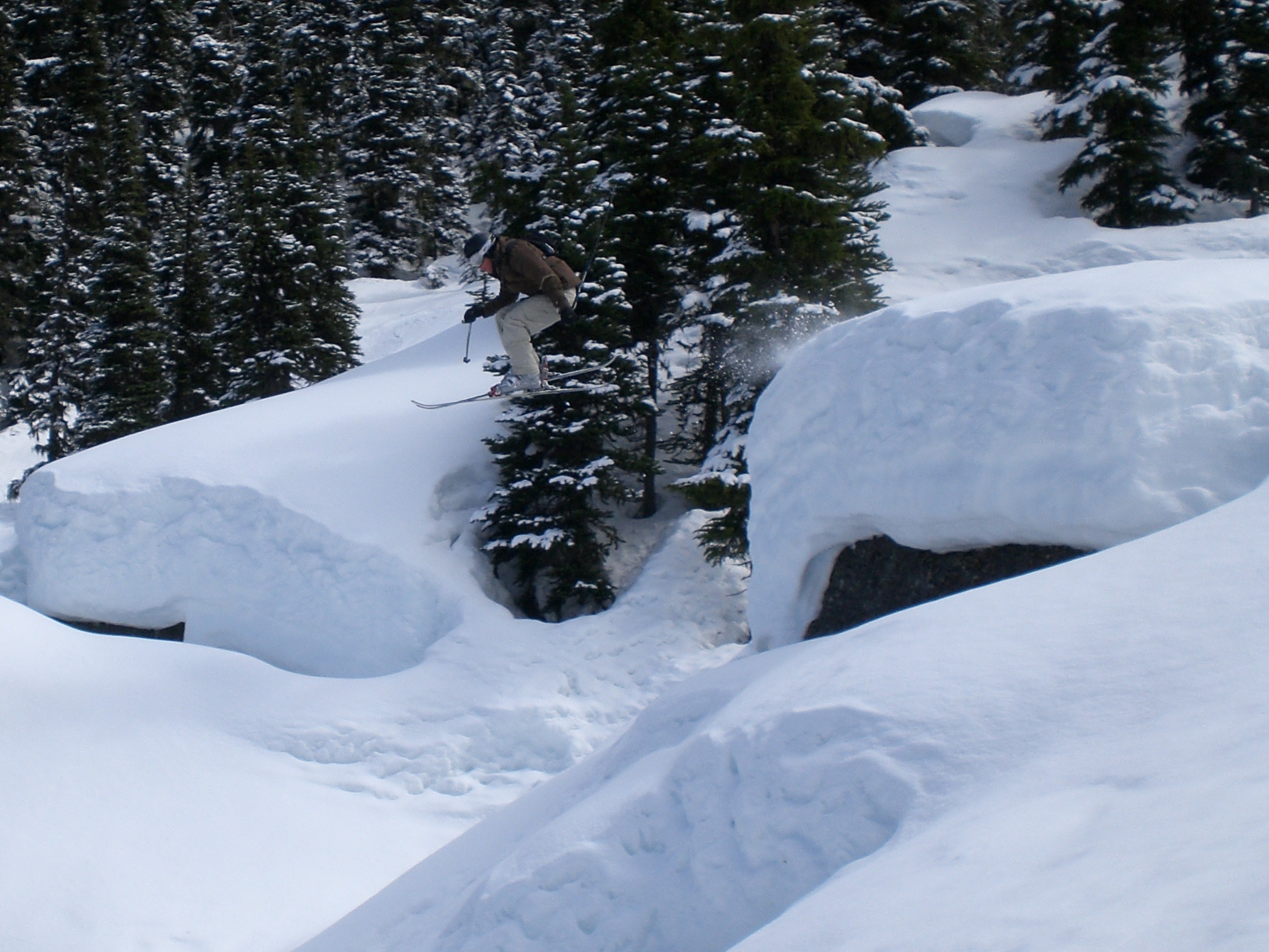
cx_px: 378
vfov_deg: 19.4
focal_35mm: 76
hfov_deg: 25.5
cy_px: 517
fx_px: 2786
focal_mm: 8.44
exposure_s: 1/640
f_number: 5.1
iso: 50
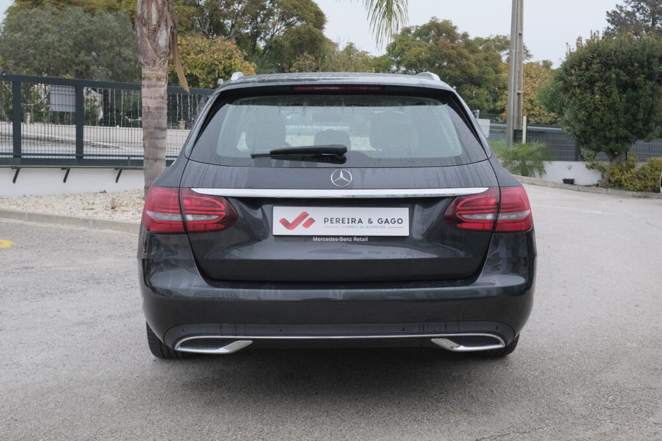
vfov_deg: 31.2
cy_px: 220
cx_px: 331
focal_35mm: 43
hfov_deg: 45.4
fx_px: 791
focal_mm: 28.8
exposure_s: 1/320
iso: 2000
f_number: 9
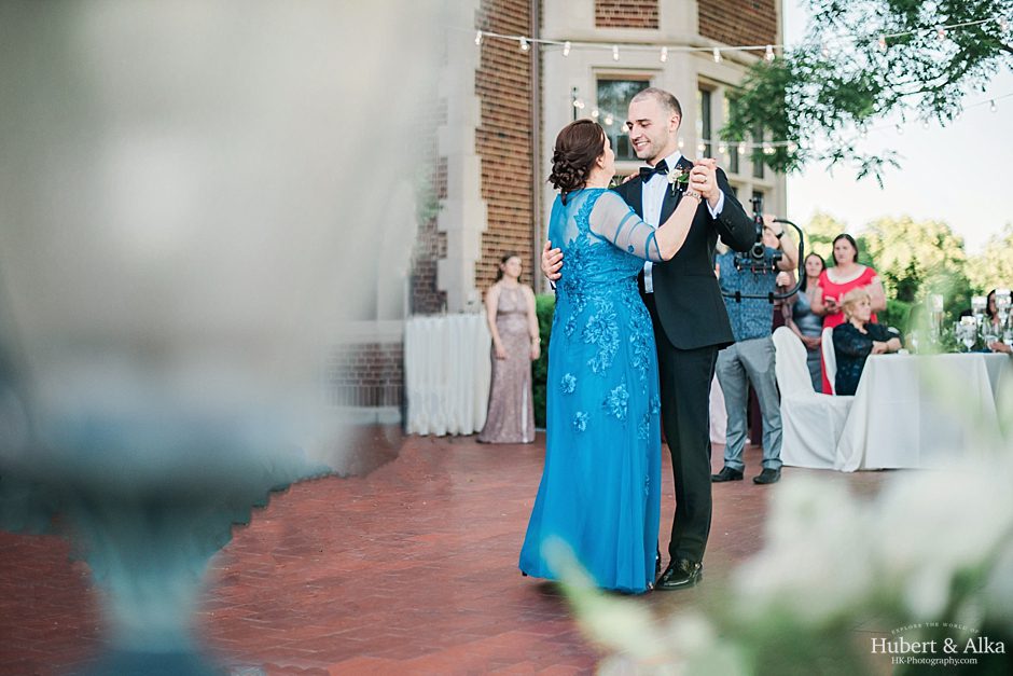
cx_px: 506
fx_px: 1407
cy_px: 338
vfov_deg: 27.0
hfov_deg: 39.6
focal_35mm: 50
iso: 400
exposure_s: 1/4000
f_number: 1.4
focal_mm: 50
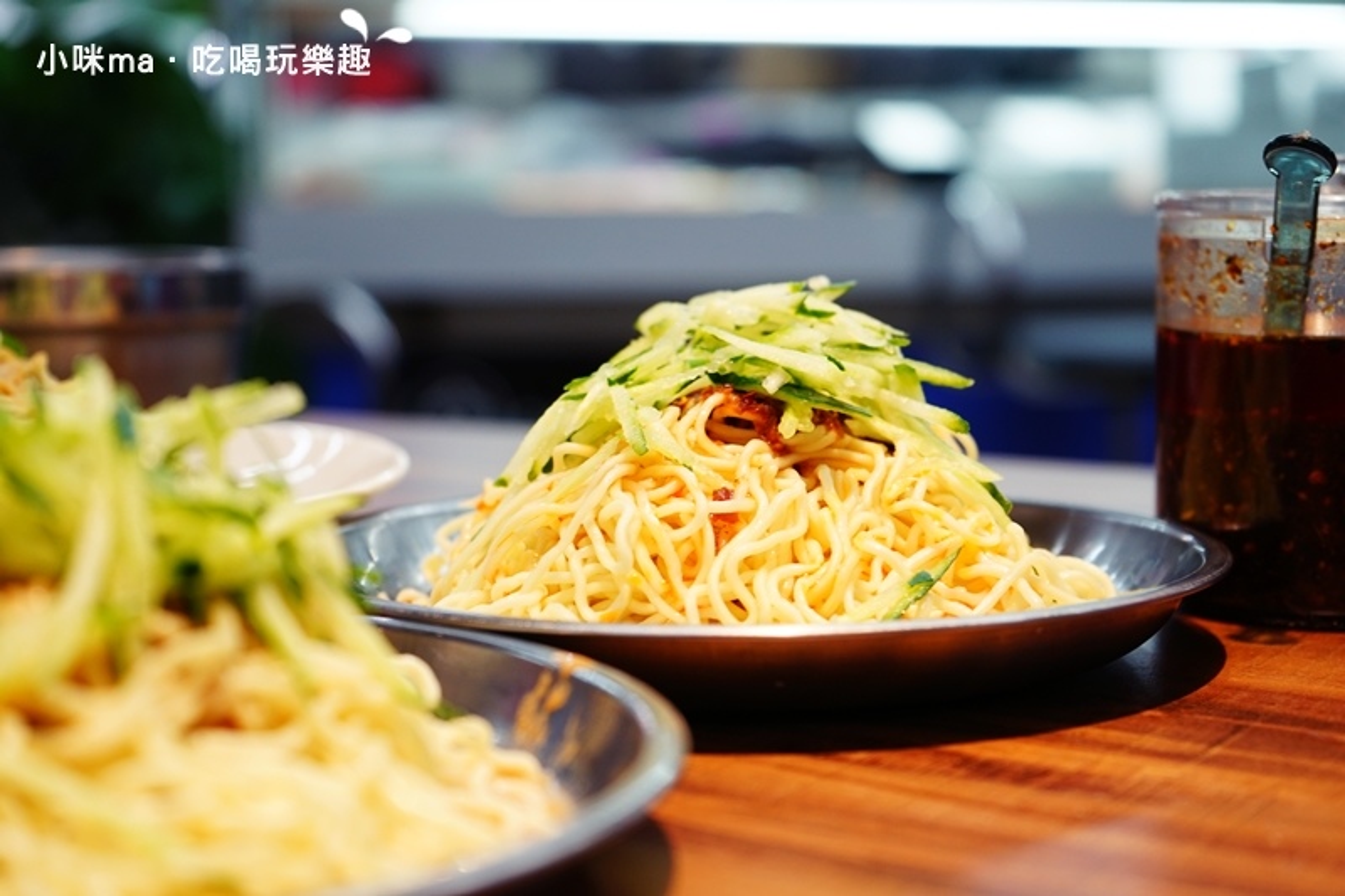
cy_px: 448
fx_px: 2166
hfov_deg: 34.5
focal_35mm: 58
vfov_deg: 23.4
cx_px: 672
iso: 500
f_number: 5
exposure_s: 1/60
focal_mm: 58
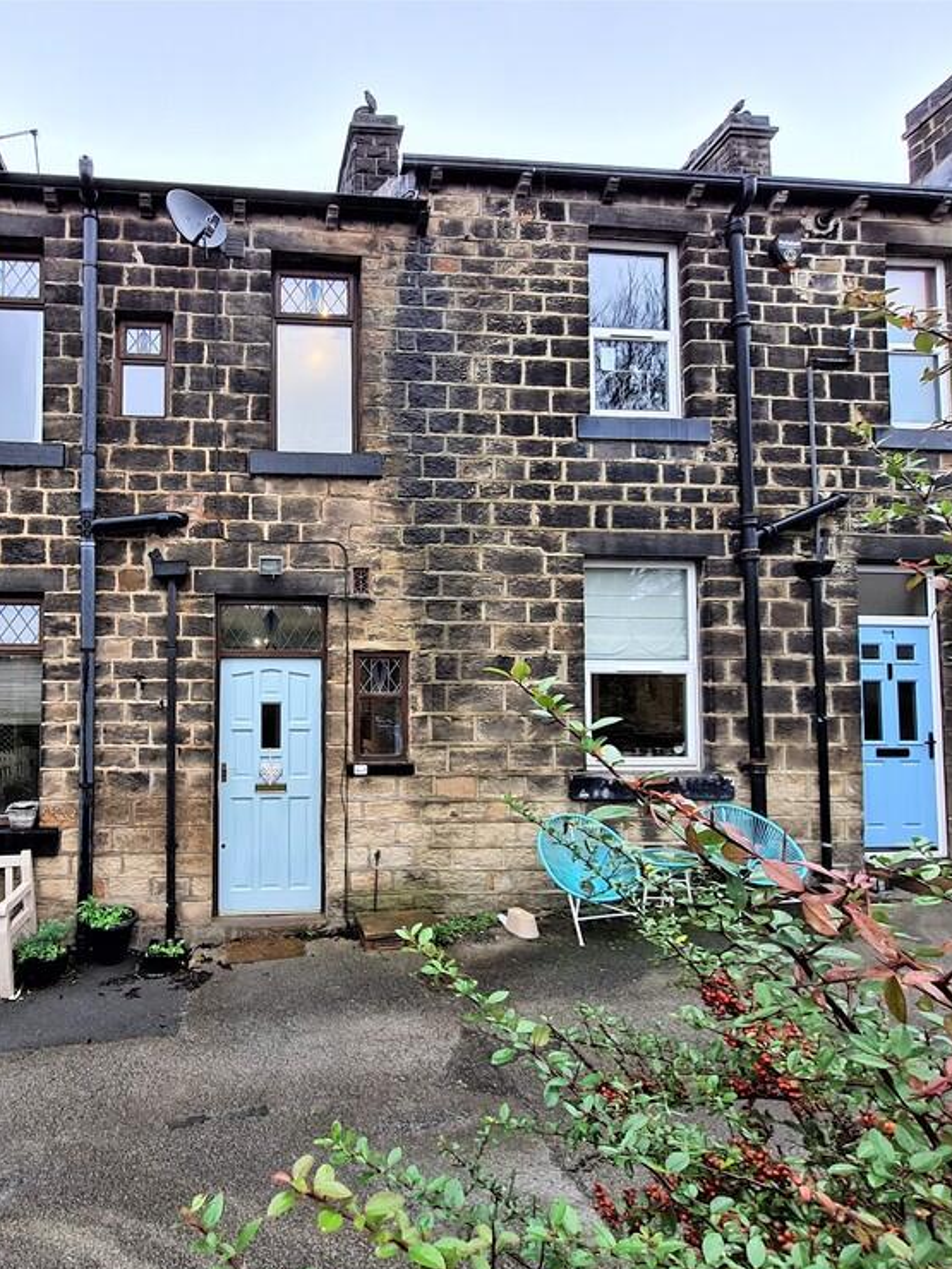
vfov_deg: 87.7
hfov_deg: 69.4
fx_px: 660
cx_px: 312
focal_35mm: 18
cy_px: 657
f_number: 2.2
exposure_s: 1/50
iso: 64
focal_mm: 1.74
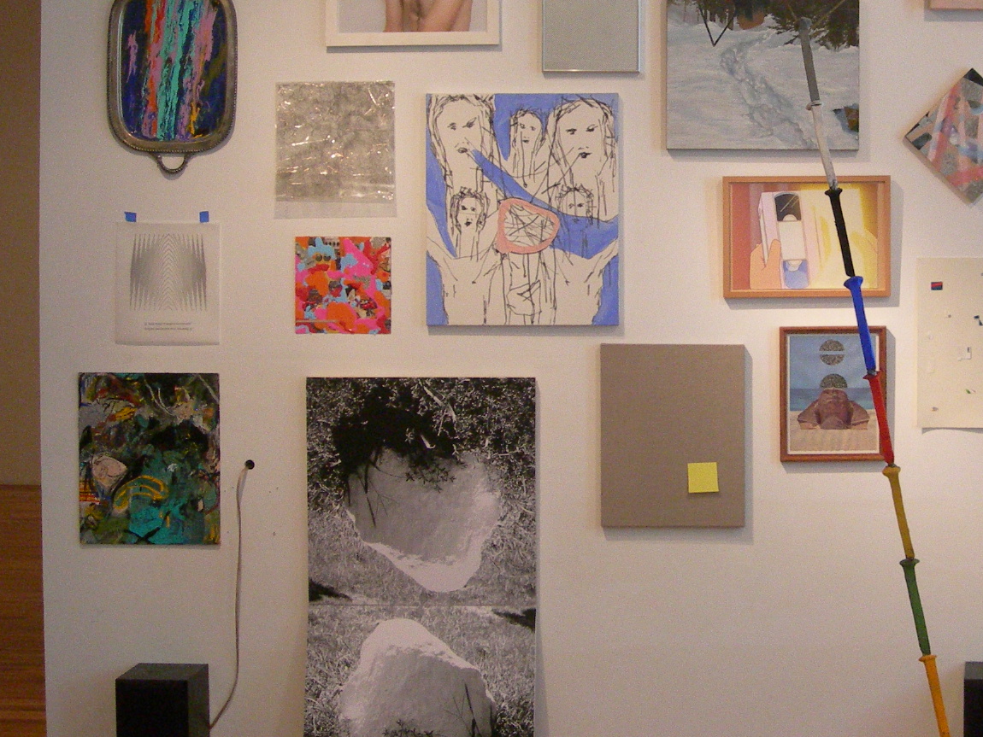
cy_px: 246
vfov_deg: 20.1
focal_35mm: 73
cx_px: 780
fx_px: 2073
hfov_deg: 26.2
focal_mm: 8.5
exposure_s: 1/98.3
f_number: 2.9
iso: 400
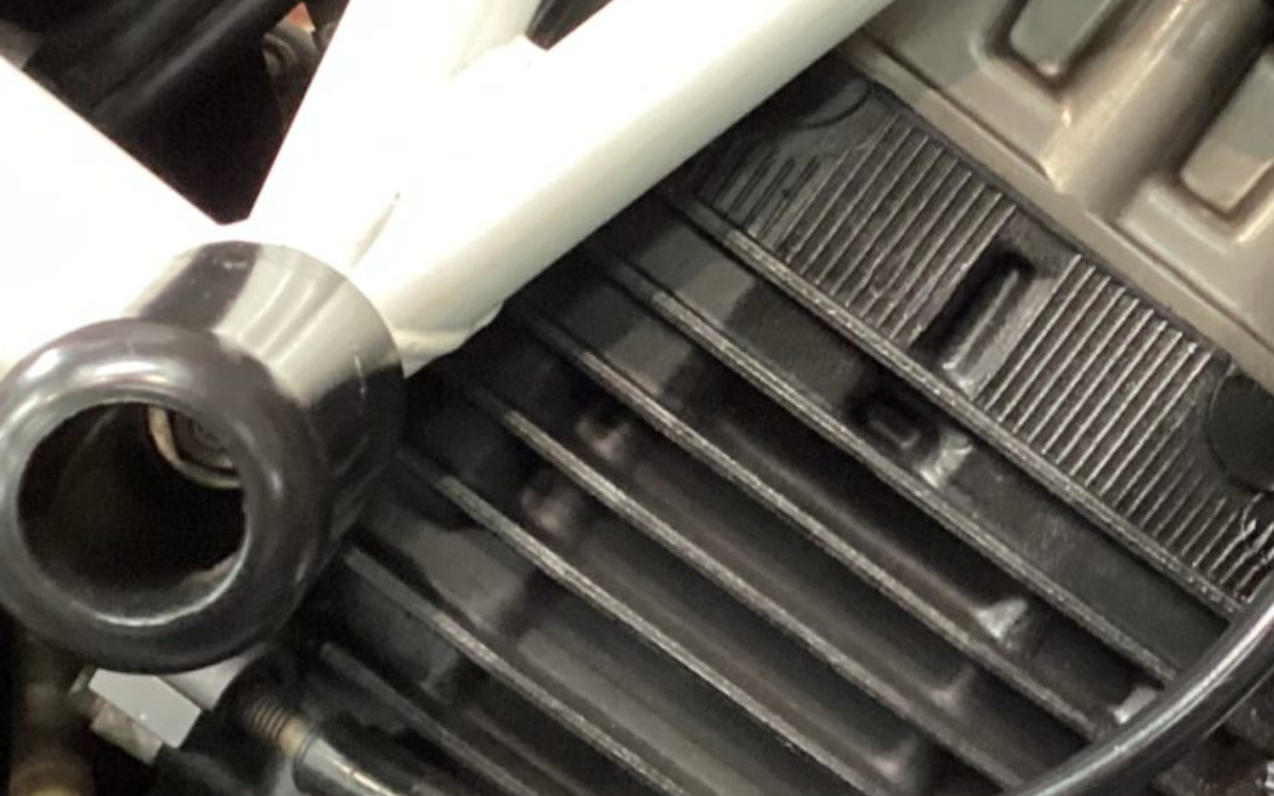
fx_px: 2916
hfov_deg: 24.5
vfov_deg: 15.5
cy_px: 572
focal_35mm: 84
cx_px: 857
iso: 640
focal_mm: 3.3
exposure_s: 1/24
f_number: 2.4
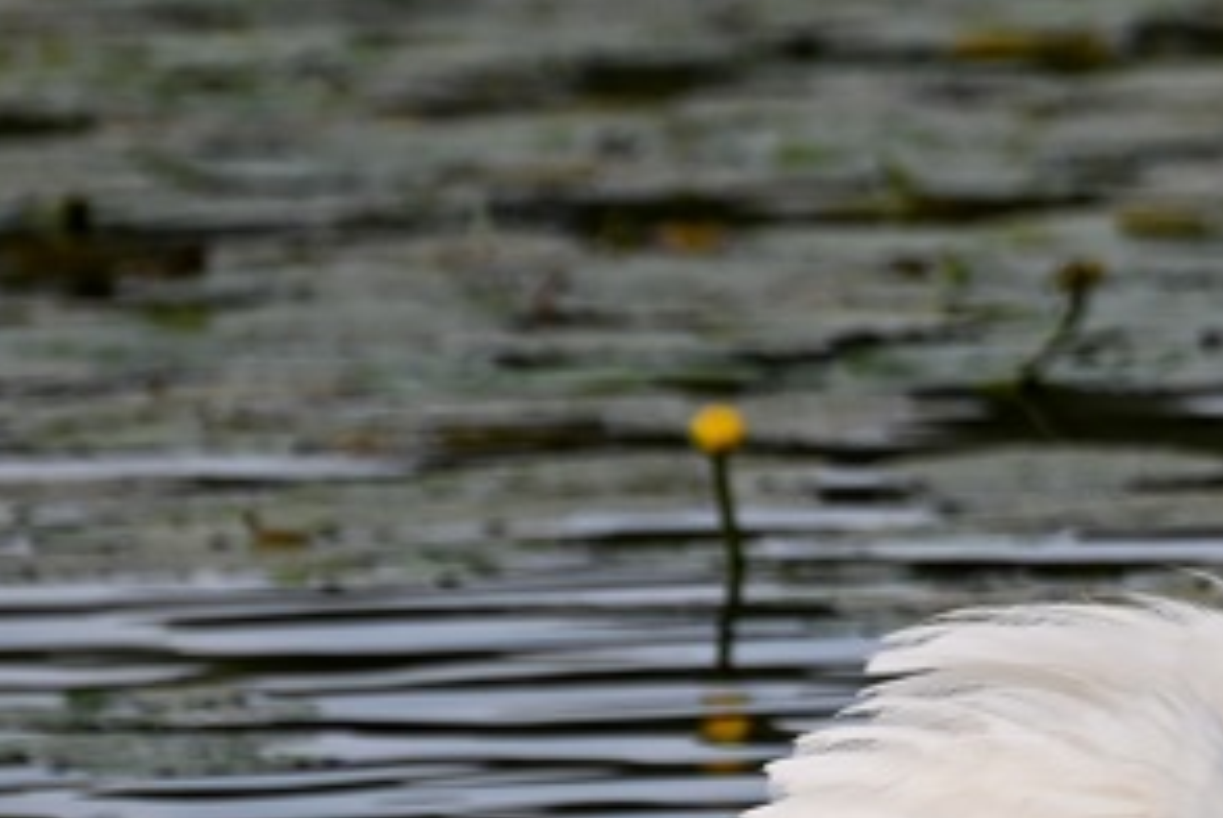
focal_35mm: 972
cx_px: 1536
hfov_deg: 2.1
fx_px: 33053
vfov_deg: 1.4
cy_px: 250
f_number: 5.6
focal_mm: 300
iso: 220
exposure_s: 1/1000
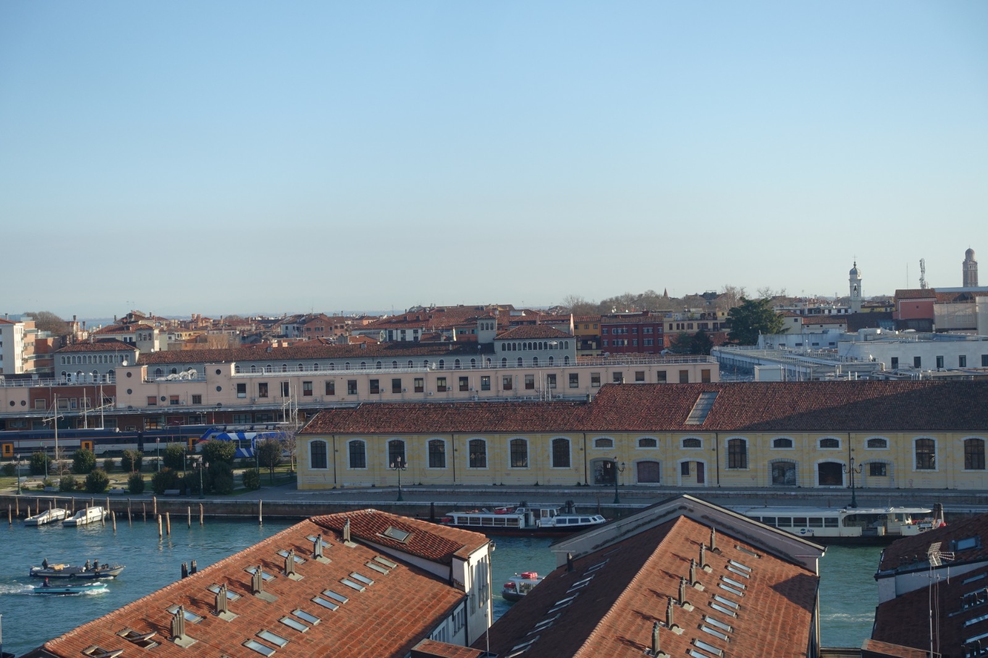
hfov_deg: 28.8
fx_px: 1921
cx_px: 494
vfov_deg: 19.4
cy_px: 329
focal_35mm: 70
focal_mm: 25.7
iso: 125
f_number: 4
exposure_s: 1/100
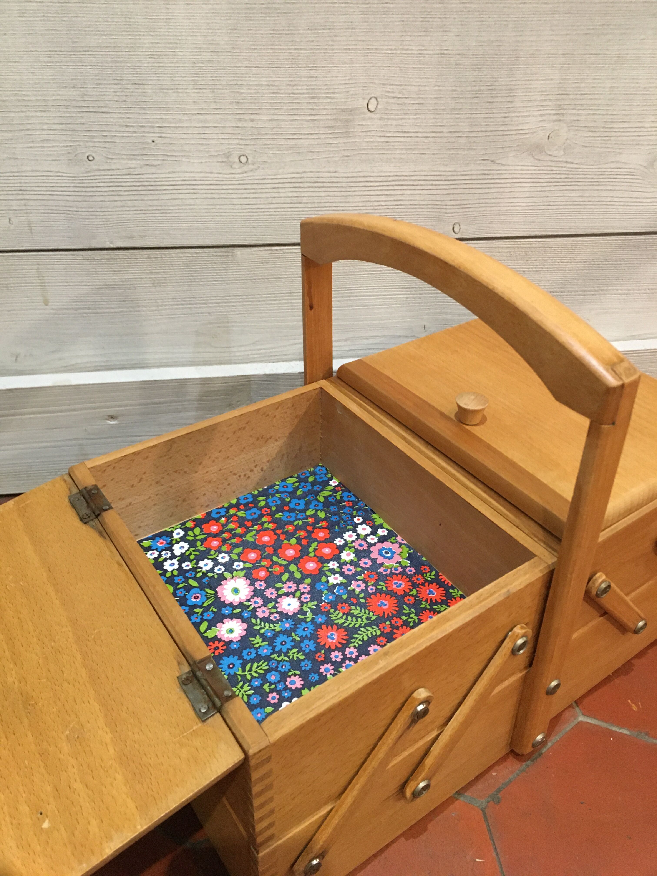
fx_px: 734
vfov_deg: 61.7
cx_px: 328
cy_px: 438
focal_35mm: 29
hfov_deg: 48.2
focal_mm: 4.15
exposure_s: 1/20
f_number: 2.2
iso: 200
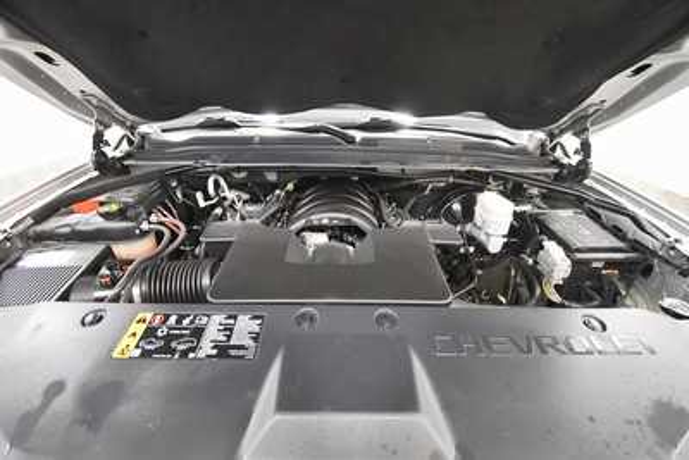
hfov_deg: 100.4
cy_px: 230
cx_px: 344
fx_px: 287
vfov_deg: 77.4
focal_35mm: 15
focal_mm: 10
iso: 3200
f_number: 4.5
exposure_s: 1/80
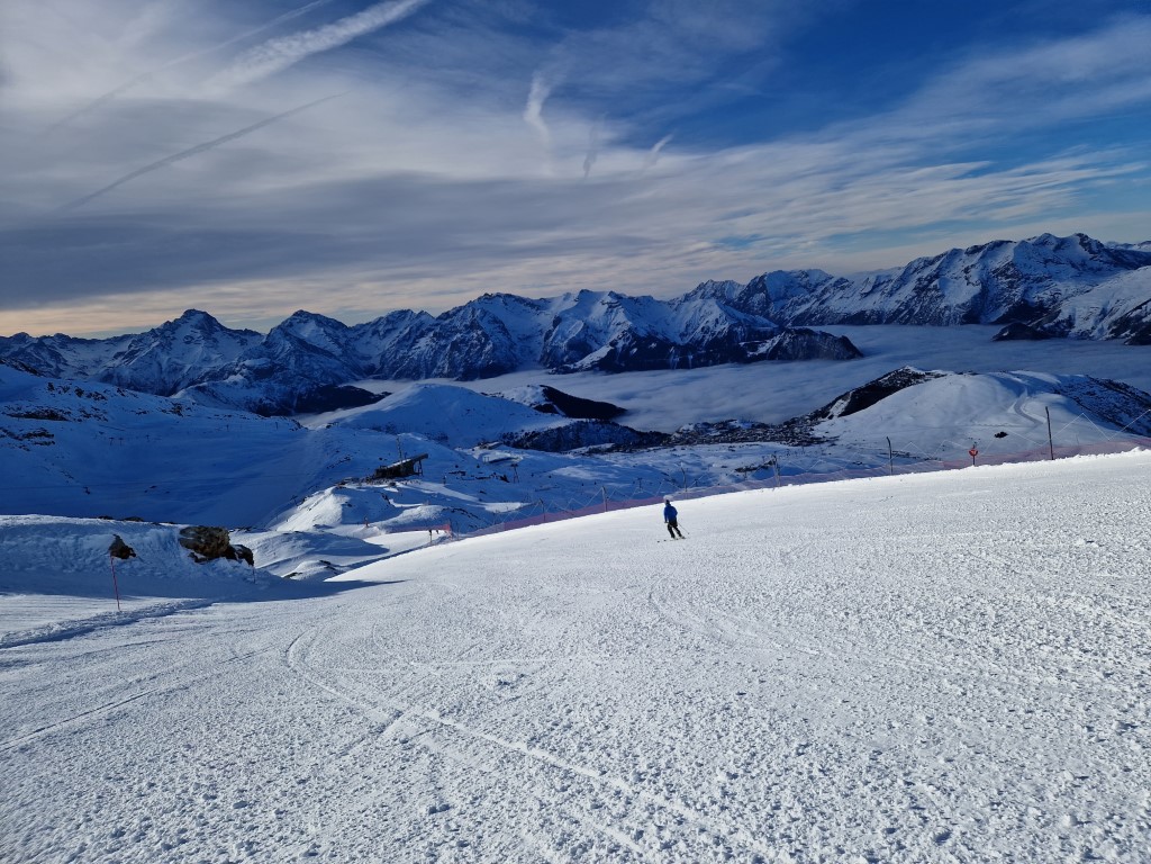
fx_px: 765
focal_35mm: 23
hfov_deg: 73.9
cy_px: 432
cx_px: 576
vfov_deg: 58.9
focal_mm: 5.4
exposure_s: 1/3824
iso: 50
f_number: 1.8
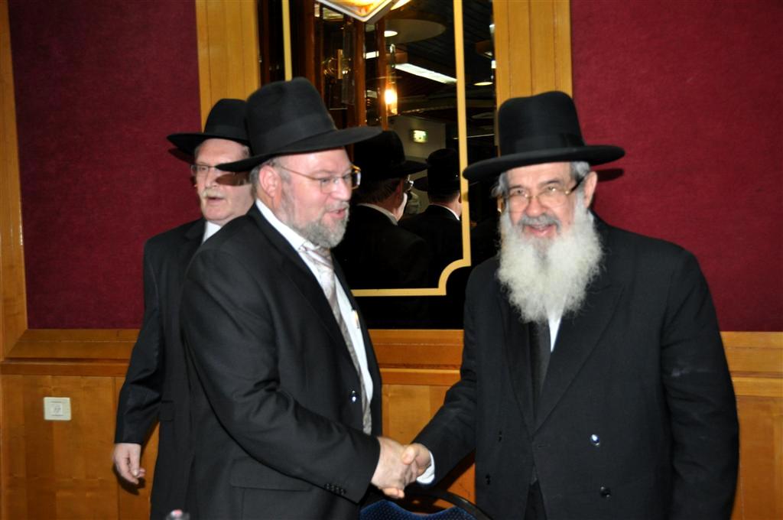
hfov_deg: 42.4
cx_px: 392
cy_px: 260
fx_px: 1010
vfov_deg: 28.9
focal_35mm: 46
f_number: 4
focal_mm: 31
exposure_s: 1/60
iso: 800
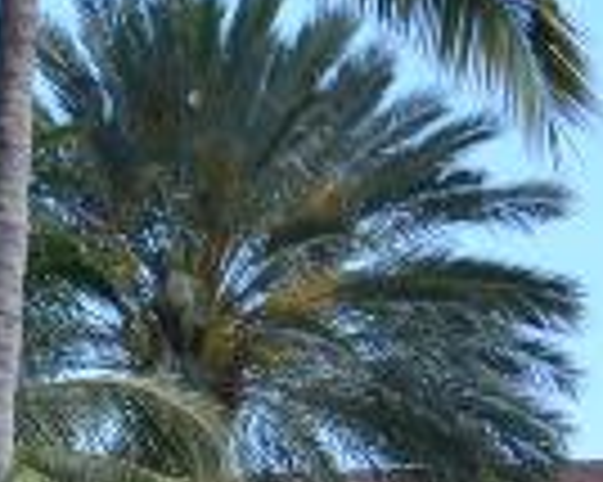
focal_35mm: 425
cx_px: -166
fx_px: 7580
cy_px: 1099
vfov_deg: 3.6
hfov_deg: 4.5
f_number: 7.1
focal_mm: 35
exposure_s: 1/200
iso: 100
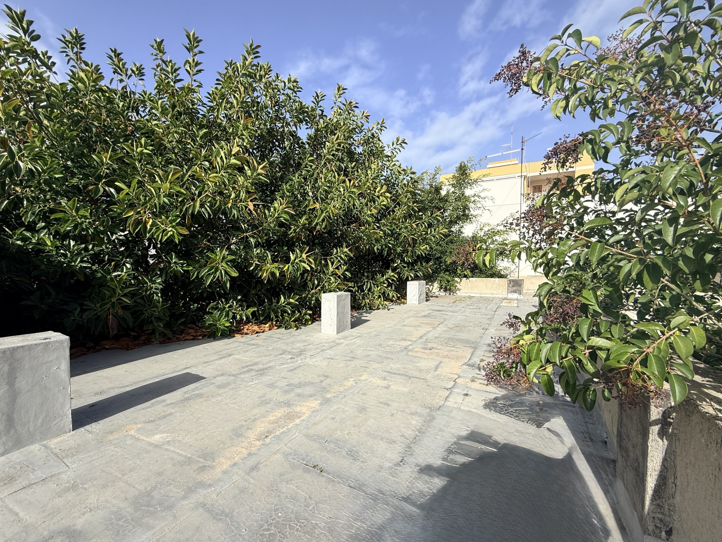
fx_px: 313
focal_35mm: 15
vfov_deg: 81.7
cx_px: 347
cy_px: 279
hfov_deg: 98.1
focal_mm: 2.22
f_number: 2.2
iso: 50
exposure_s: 1/1698
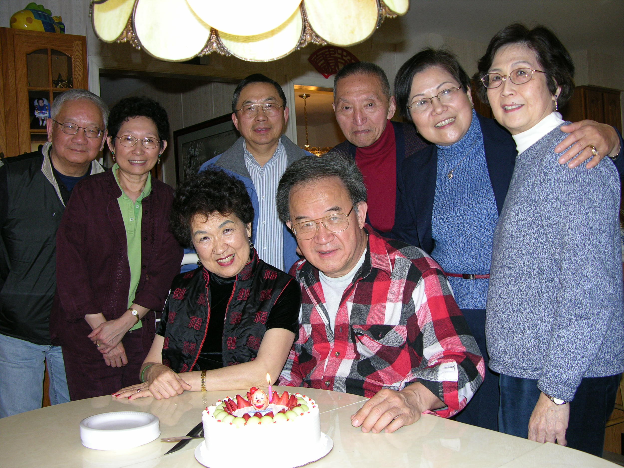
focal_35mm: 35
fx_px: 631
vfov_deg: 40.7
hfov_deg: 52.6
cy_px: 234
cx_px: 312
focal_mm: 8.9
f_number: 2.8
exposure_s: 1/60.1
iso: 100
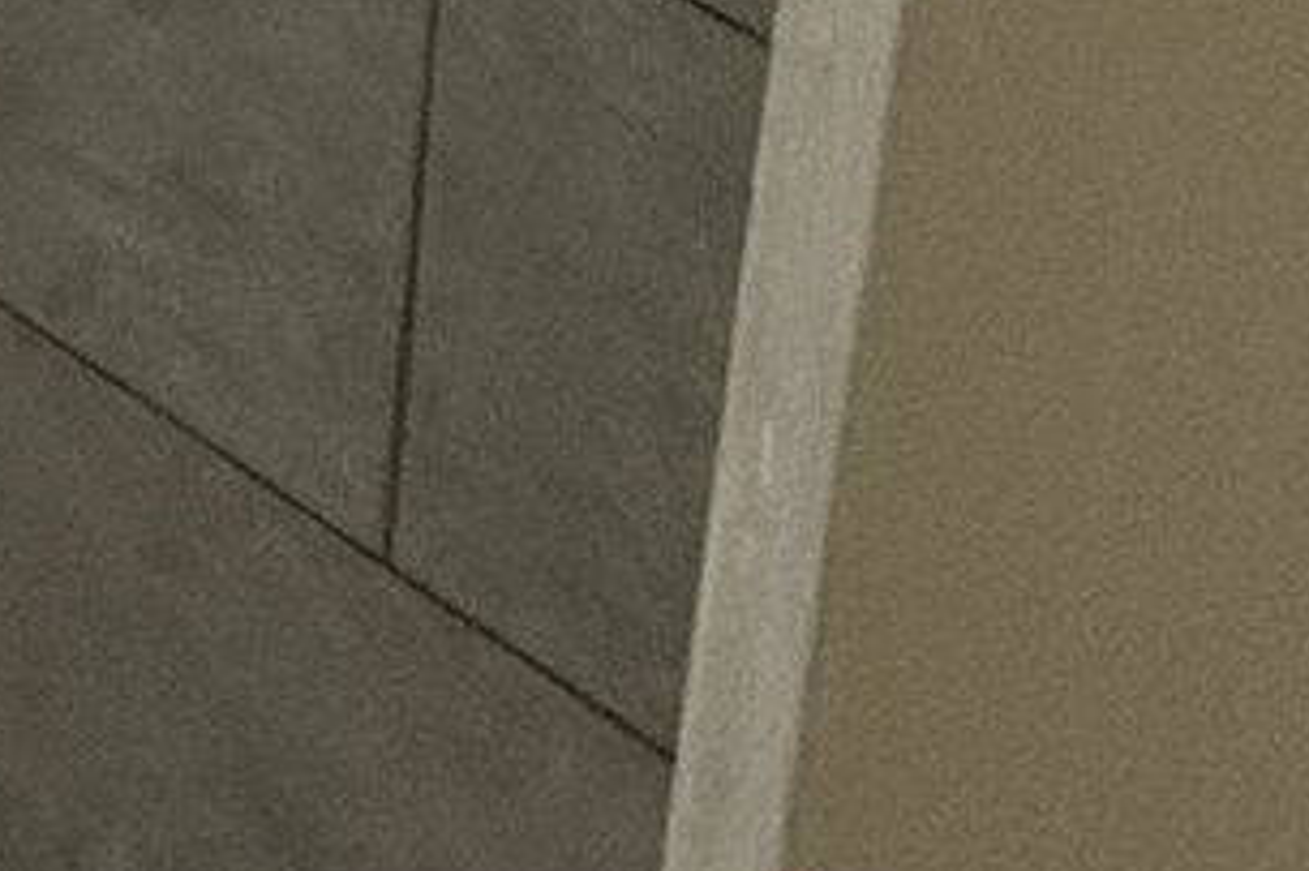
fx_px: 3707
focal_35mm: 102
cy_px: -3688
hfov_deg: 13.4
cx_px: -1987
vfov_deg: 6.0
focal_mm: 2.22
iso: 64
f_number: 2.2
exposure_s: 1/340
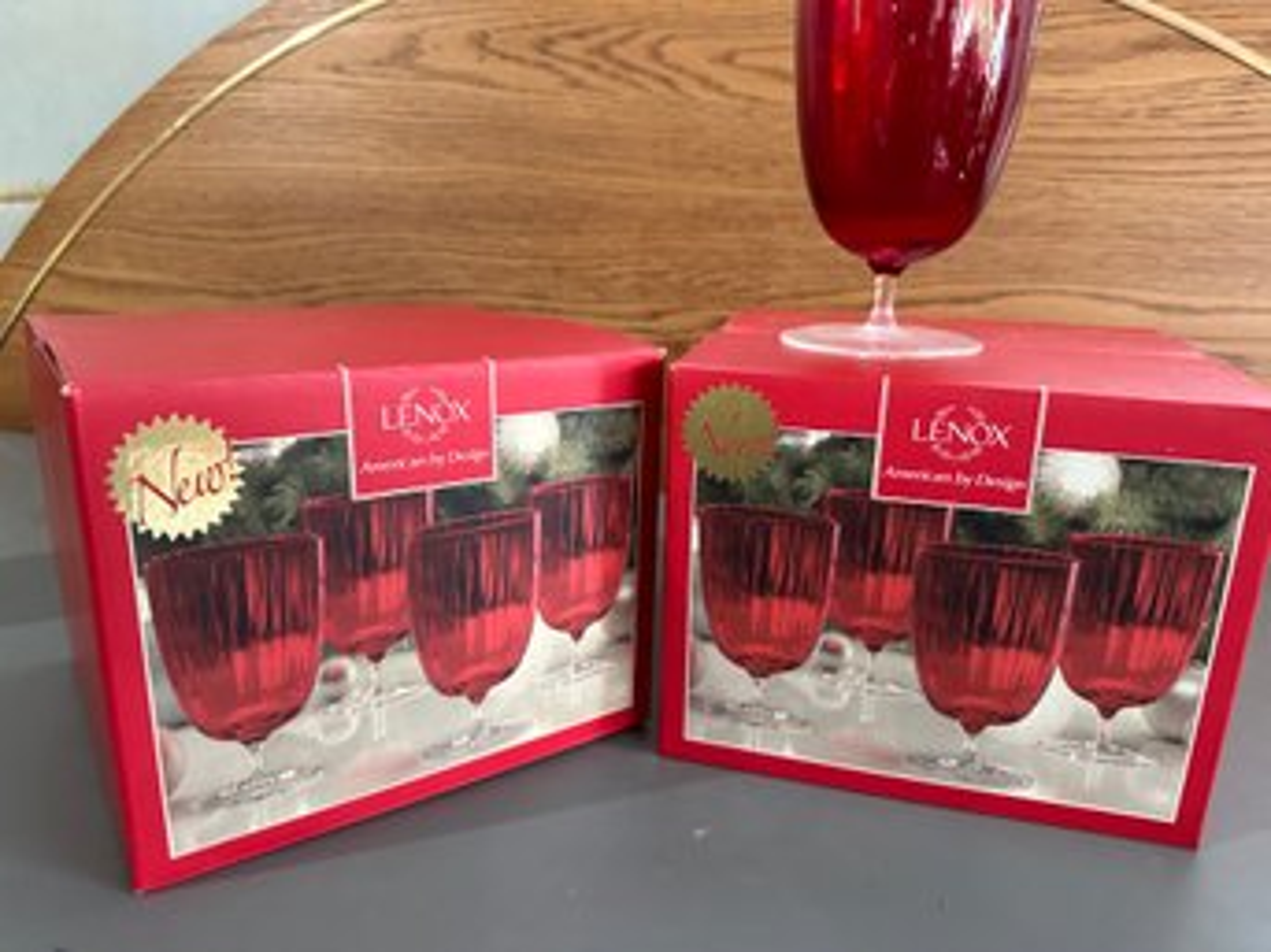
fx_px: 881
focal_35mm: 24
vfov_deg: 56.8
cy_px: 476
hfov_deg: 71.6
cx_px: 636
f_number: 1.78
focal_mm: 6.86
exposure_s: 1/60
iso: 640
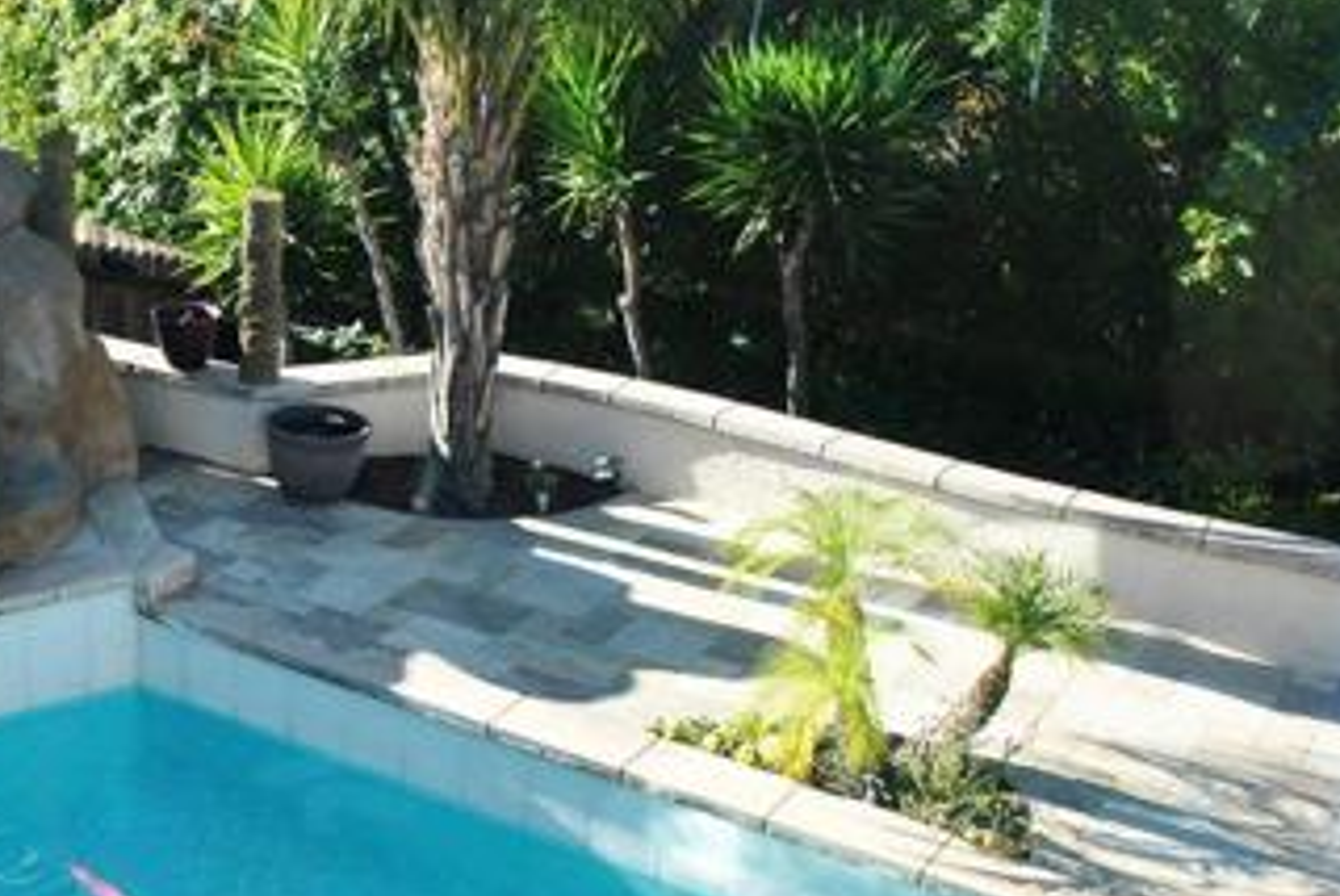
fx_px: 2012
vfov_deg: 25.1
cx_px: 105
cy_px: 469
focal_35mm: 54
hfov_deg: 34.5
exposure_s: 1/125
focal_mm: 18
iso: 200
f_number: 5.6
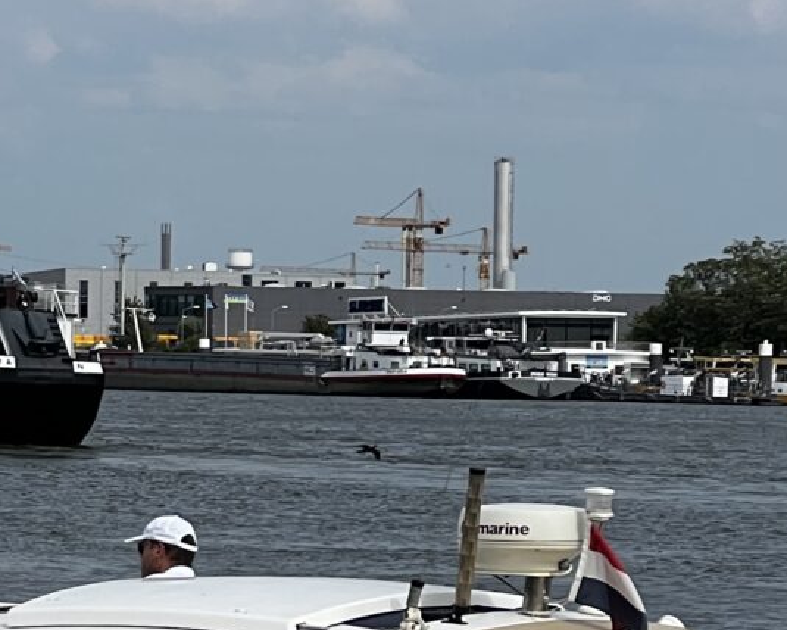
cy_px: 724
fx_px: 6545
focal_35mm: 281
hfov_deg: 6.9
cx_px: -12
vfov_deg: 5.5
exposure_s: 1/1033
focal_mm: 9
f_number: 2.8
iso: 32
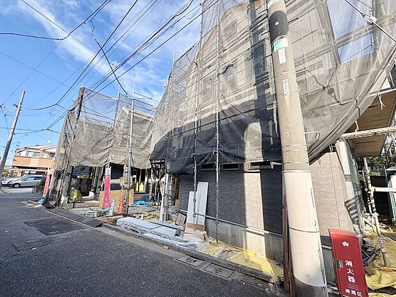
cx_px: 198
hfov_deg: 102.1
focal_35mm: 14
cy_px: 148
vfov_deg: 85.7
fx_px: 160
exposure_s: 1/435
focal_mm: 2.22
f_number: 2.2
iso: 40
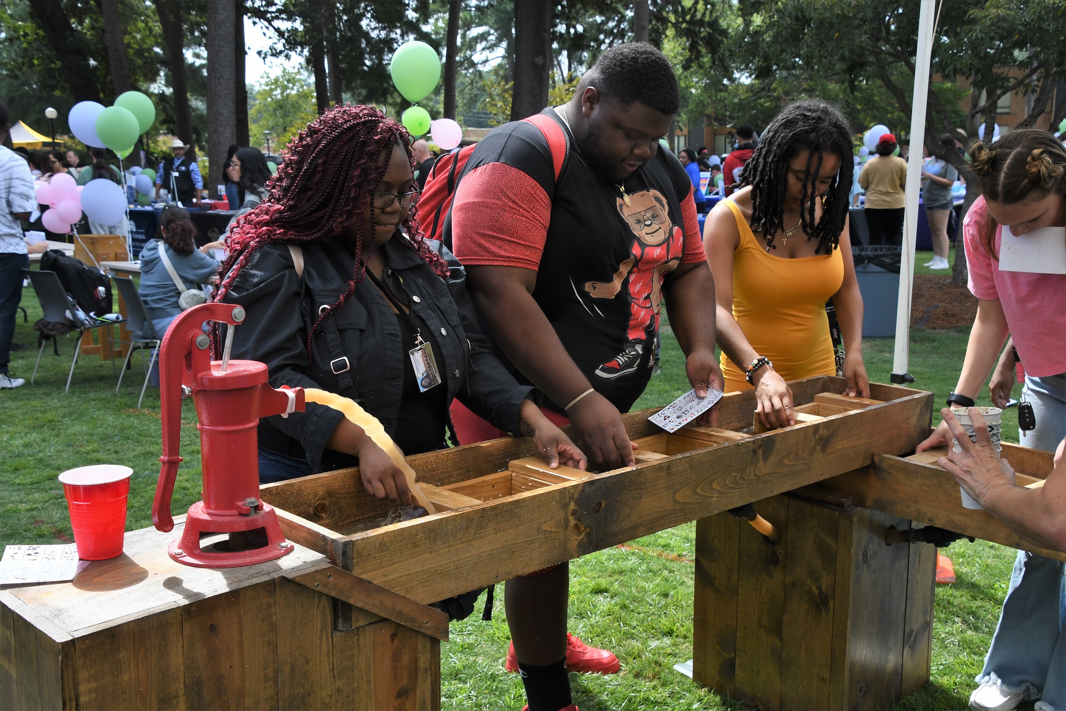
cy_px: 356
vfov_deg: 34.2
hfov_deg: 49.5
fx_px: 1155
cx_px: 533
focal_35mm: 39
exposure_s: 1/500
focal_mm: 26
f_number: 8
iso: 400
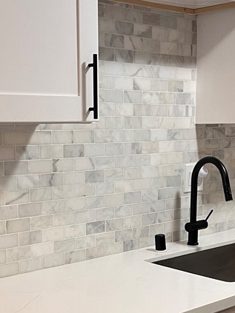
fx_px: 571
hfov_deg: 23.3
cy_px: 225
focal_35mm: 63
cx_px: 99
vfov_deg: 30.3
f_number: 1.6
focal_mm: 5.1
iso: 200
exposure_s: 1/60
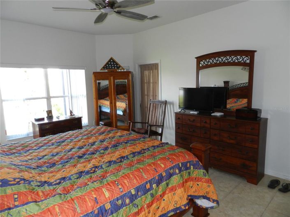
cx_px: 145
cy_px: 108
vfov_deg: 58.8
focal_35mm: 23
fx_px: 193
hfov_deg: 74.0
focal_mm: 4
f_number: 3.4
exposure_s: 1/30
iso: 160
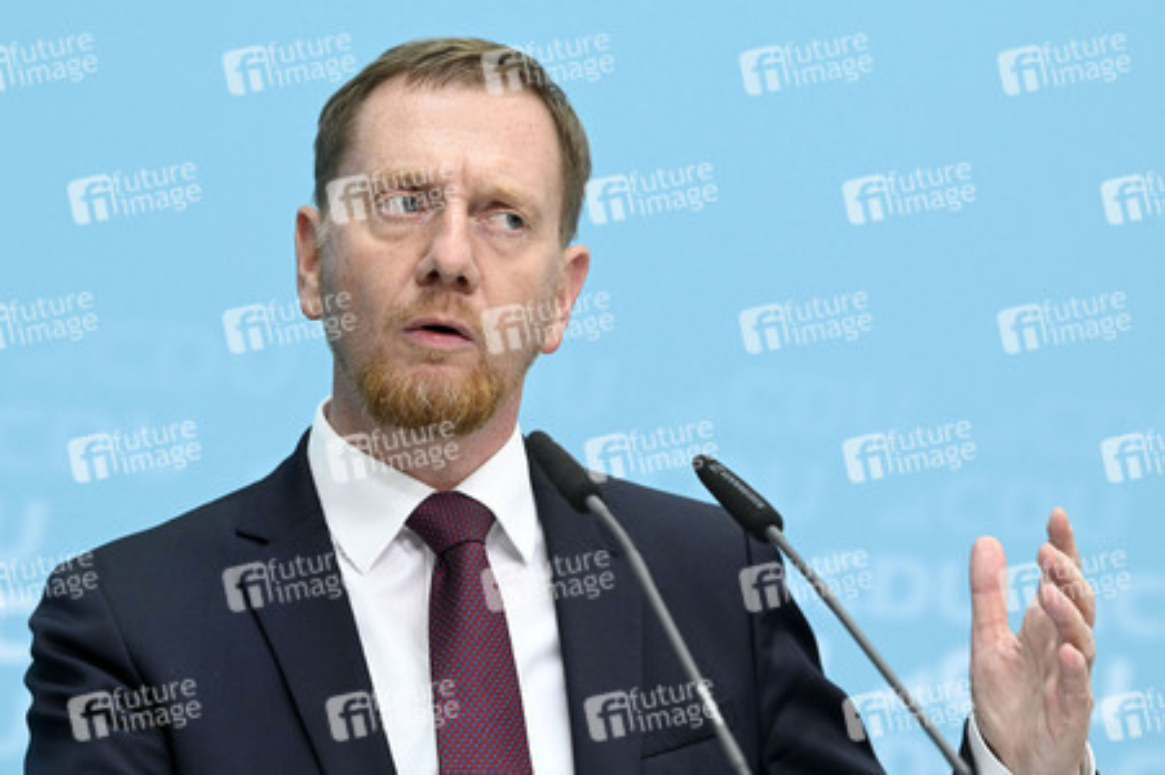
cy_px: 388
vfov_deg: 7.6
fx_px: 5821
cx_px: 582
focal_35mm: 180
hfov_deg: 11.4
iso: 4000
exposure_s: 1/500
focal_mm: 180
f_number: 5.6
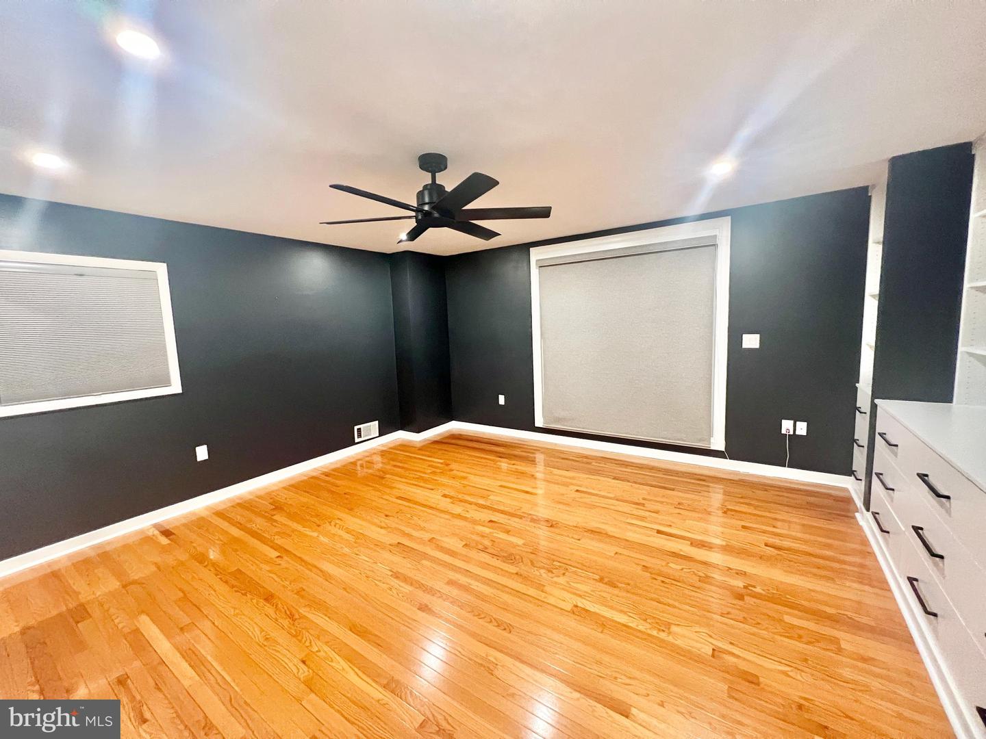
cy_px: 370
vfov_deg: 89.9
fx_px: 370
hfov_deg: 106.2
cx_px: 493
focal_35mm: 13
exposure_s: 1/60
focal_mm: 1.57
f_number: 1.8
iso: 640
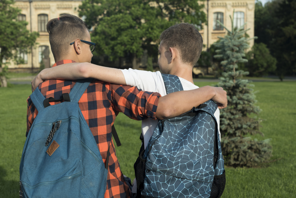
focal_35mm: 50
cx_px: 148
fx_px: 411
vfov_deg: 27.0
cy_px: 99
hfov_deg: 39.6
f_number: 5.6
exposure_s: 1/125
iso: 100
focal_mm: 50
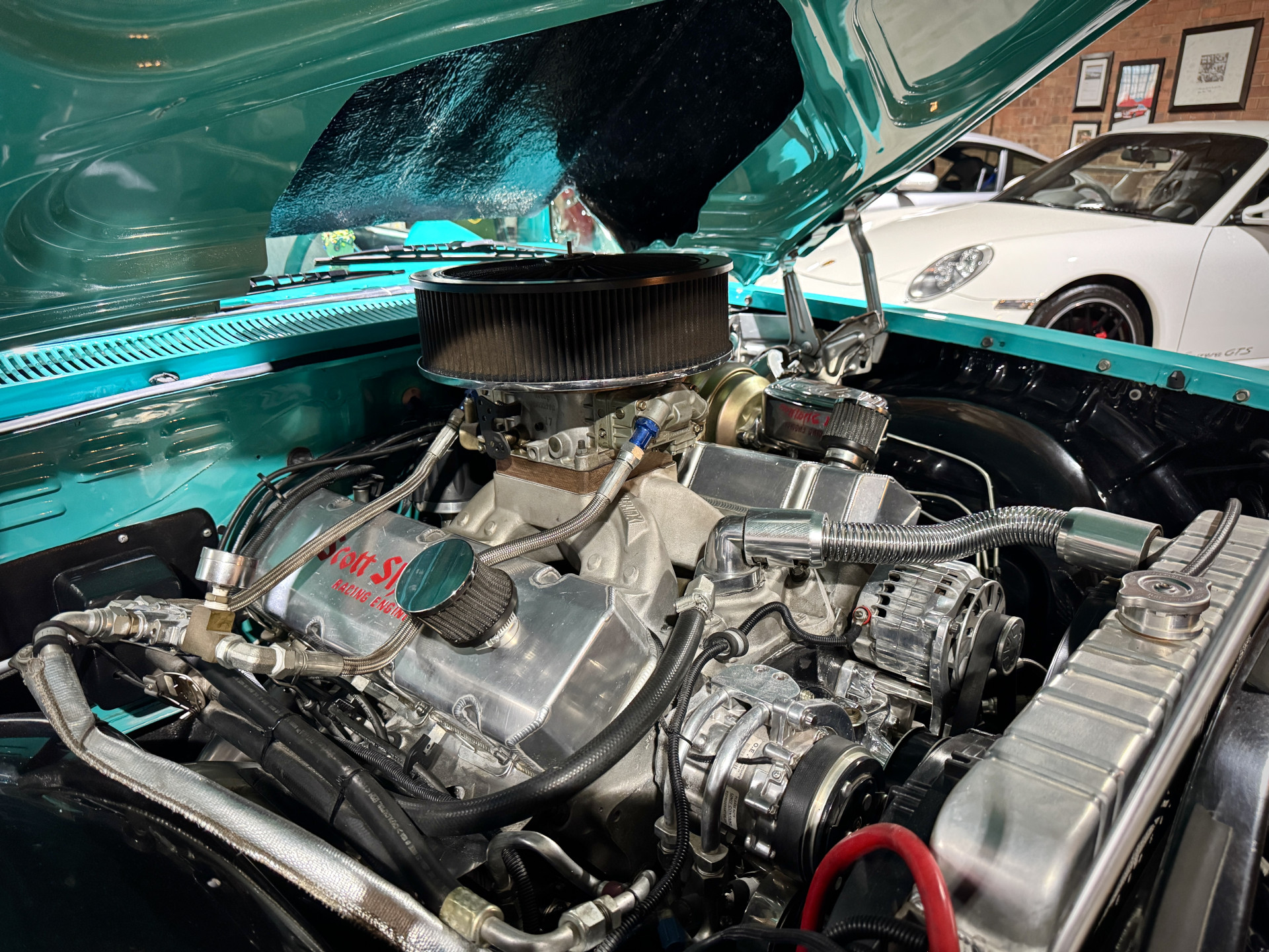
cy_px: 476
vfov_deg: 56.8
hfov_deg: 71.6
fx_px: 880
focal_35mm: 24
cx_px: 634
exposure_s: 1/50
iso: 800
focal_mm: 6.76
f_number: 1.78
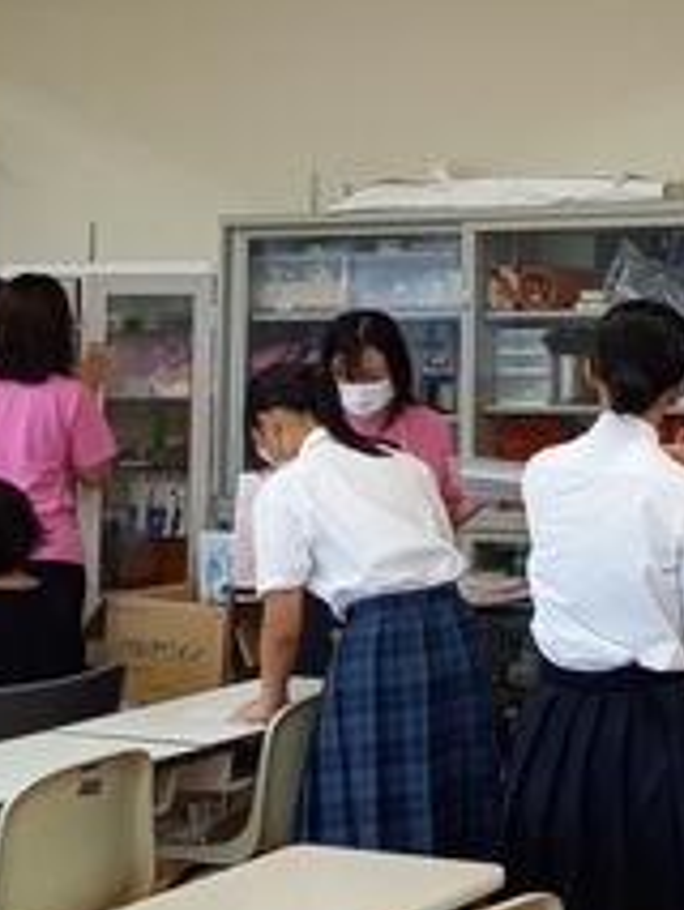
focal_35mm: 75
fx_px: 1974
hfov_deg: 17.9
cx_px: 970
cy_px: 154
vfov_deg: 25.4
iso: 125
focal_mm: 4.65
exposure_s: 1/50
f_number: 1.8
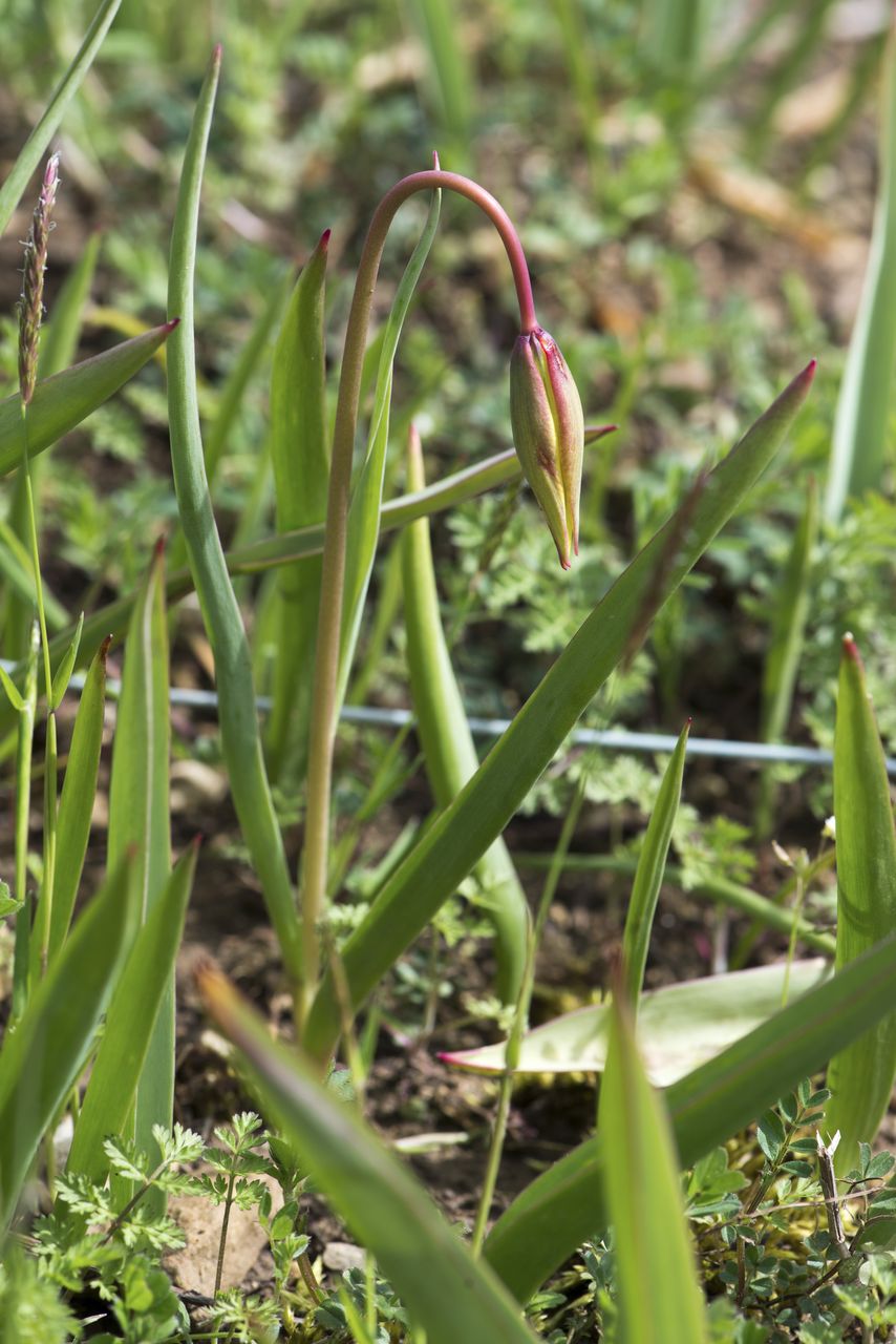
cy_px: 672
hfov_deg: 13.0
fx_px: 3918
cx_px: 448
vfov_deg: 19.5
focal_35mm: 105
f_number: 8
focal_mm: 105
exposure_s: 1/125
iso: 110
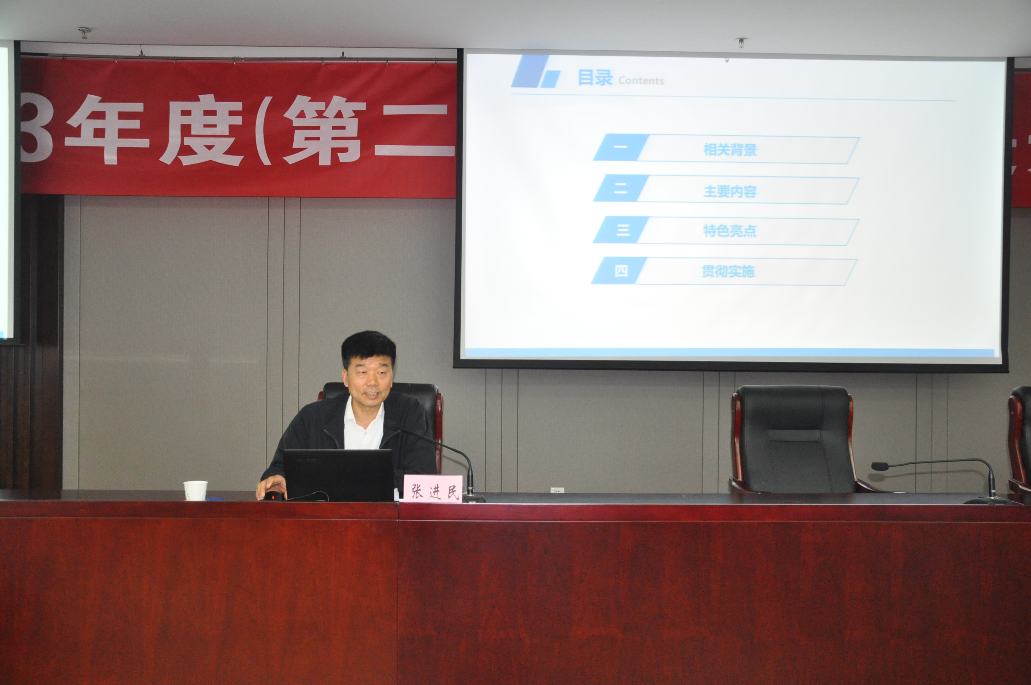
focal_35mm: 33
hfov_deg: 57.3
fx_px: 944
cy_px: 342
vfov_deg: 39.9
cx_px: 516
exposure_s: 1/60
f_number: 5
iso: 1600
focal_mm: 22
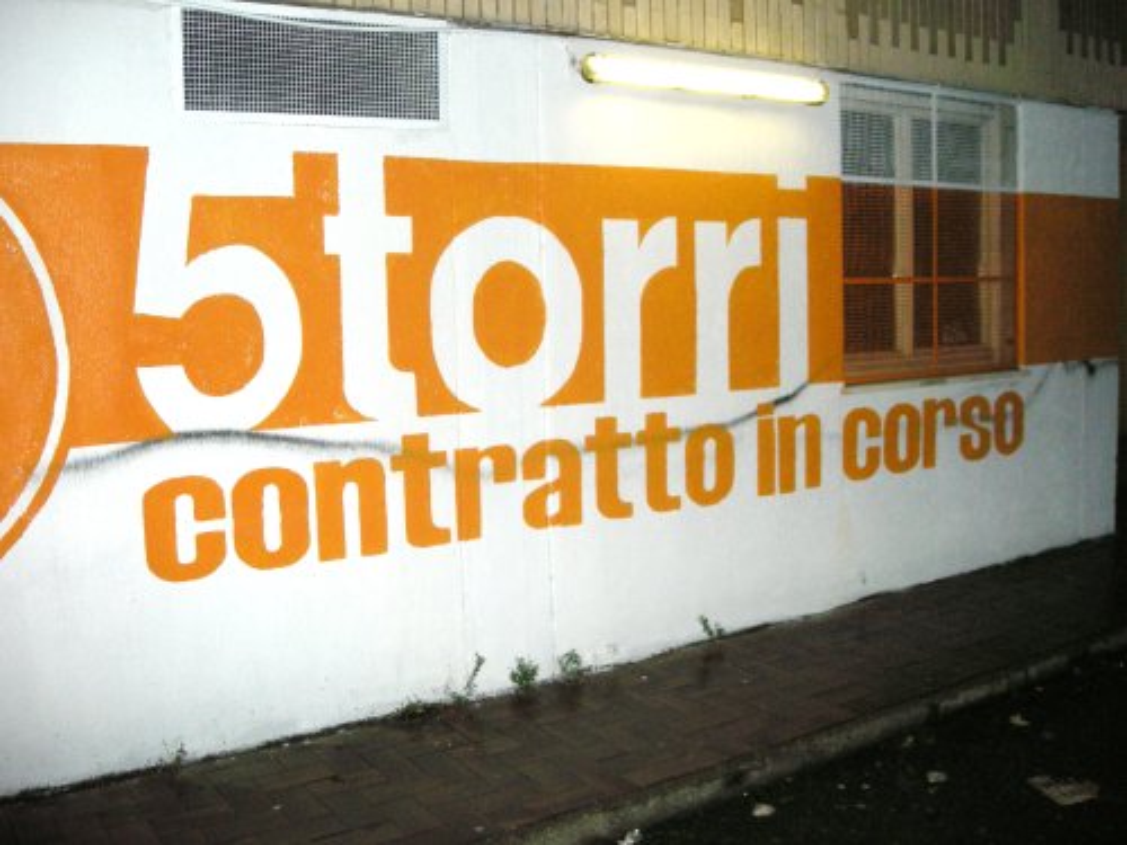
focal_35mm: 35
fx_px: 1140
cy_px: 422
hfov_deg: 52.6
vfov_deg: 40.7
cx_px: 564
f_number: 2.8
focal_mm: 5.7
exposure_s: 1/60
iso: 228
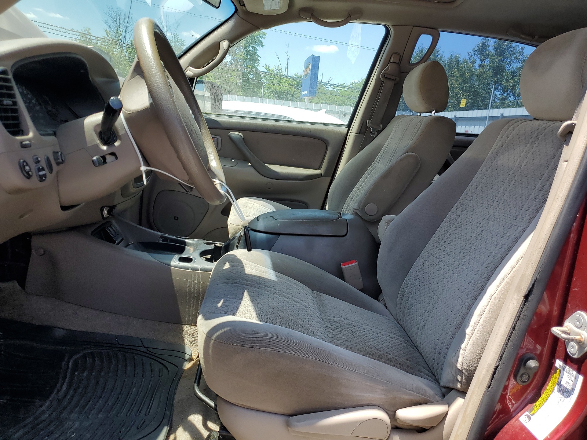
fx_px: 441
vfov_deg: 53.1
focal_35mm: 26
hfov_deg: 67.3
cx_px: 294
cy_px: 220
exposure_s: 1/909
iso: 50
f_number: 1.5
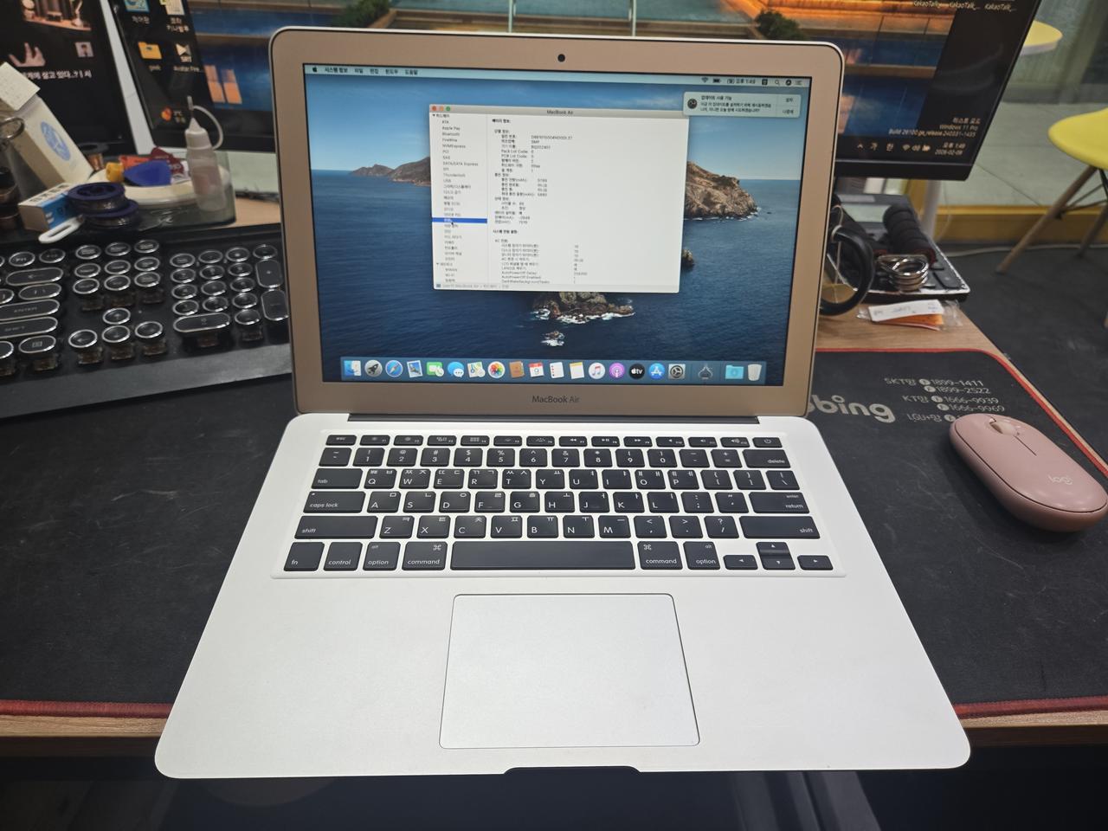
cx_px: 554
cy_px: 416
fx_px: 736
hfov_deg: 73.9
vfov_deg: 58.9
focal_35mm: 23
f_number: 1.8
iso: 125
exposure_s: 1/120
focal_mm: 5.4
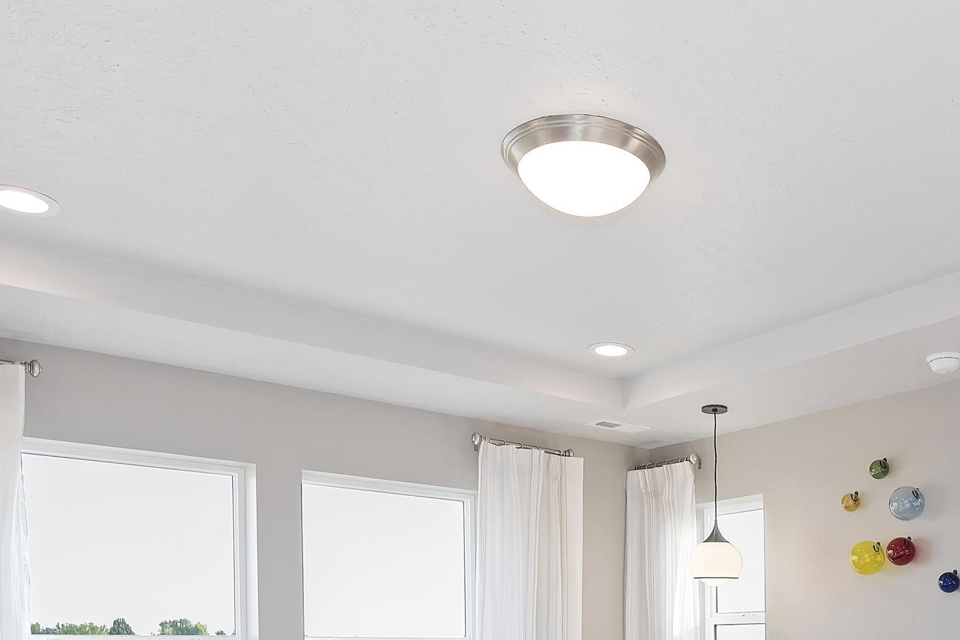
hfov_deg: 51.0
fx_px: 960
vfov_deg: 32.8
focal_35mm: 36
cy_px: 685
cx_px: 713
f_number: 6.3
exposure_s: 1/25
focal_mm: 16
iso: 320
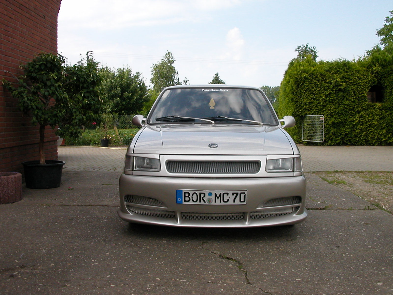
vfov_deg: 38.7
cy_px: 148
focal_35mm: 37
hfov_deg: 50.1
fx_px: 420
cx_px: 196
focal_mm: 5.6
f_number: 4.5
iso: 100
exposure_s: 1/355
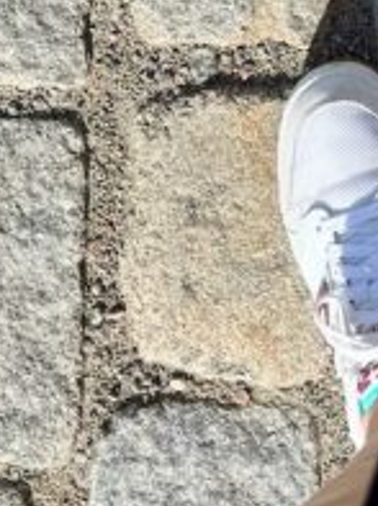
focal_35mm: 125
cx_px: 375
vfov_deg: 13.6
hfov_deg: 11.7
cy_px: -498
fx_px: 1826
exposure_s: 1/3413
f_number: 1.78
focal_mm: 6.76
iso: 80
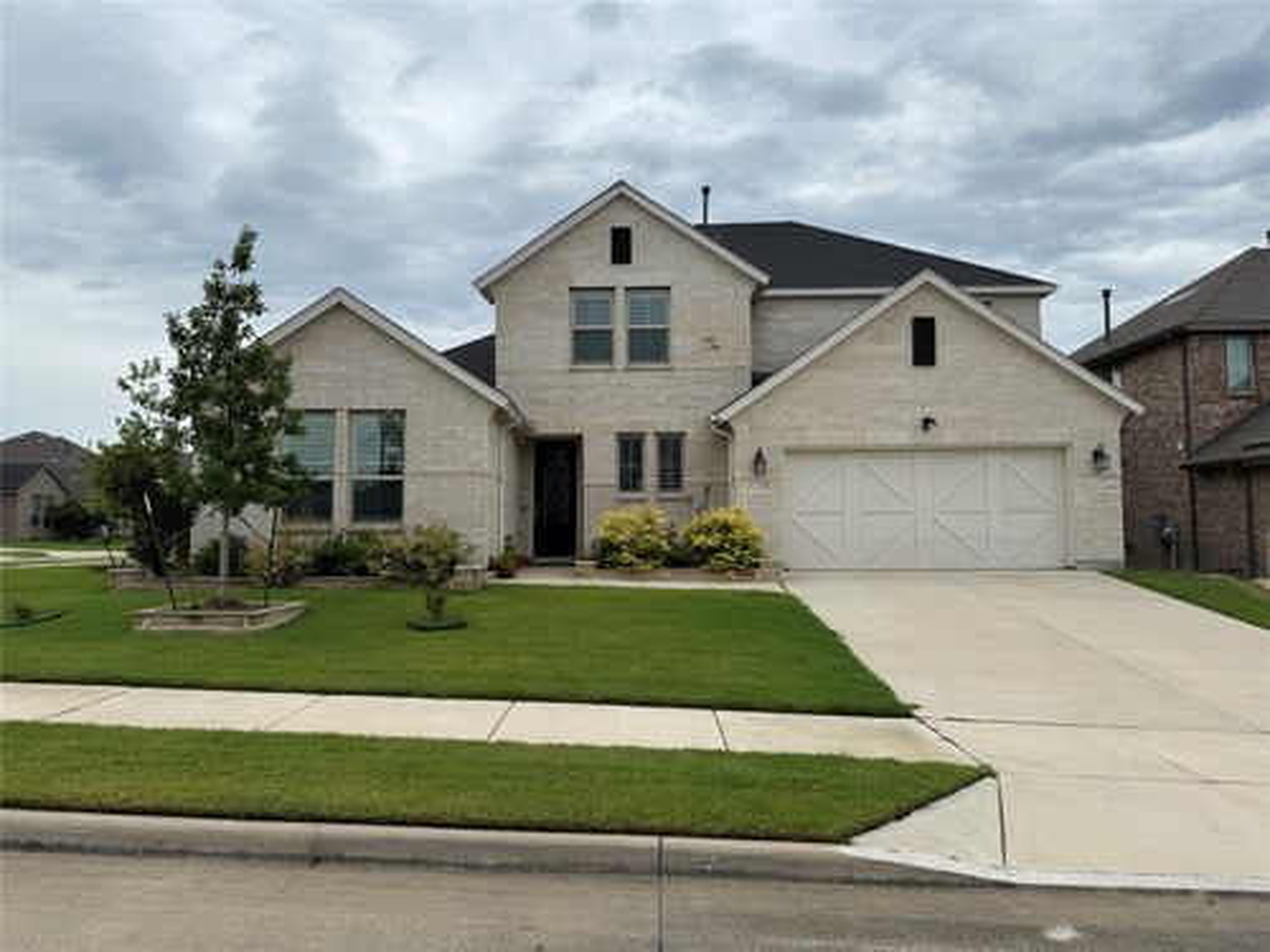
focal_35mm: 24
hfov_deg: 71.6
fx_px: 881
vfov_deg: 56.8
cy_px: 476
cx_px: 635
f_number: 1.78
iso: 80
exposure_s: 1/3584
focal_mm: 6.76
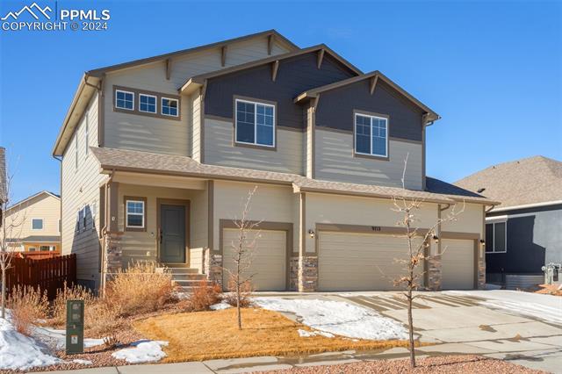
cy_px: 187
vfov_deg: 39.9
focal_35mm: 33
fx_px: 515
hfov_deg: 57.2
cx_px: 281
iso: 250
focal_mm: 33
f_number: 7.1
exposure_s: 1/400
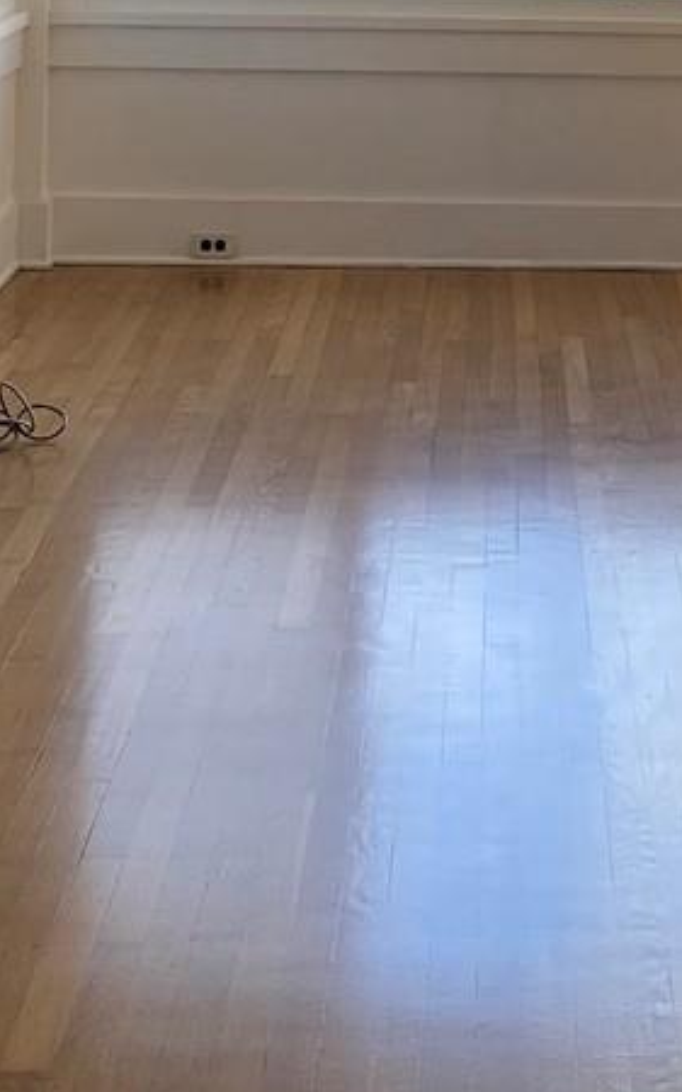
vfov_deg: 20.5
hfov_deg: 12.9
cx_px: 888
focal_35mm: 98
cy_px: -29
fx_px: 2916
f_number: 1.8
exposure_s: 1/219
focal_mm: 4.25
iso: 32
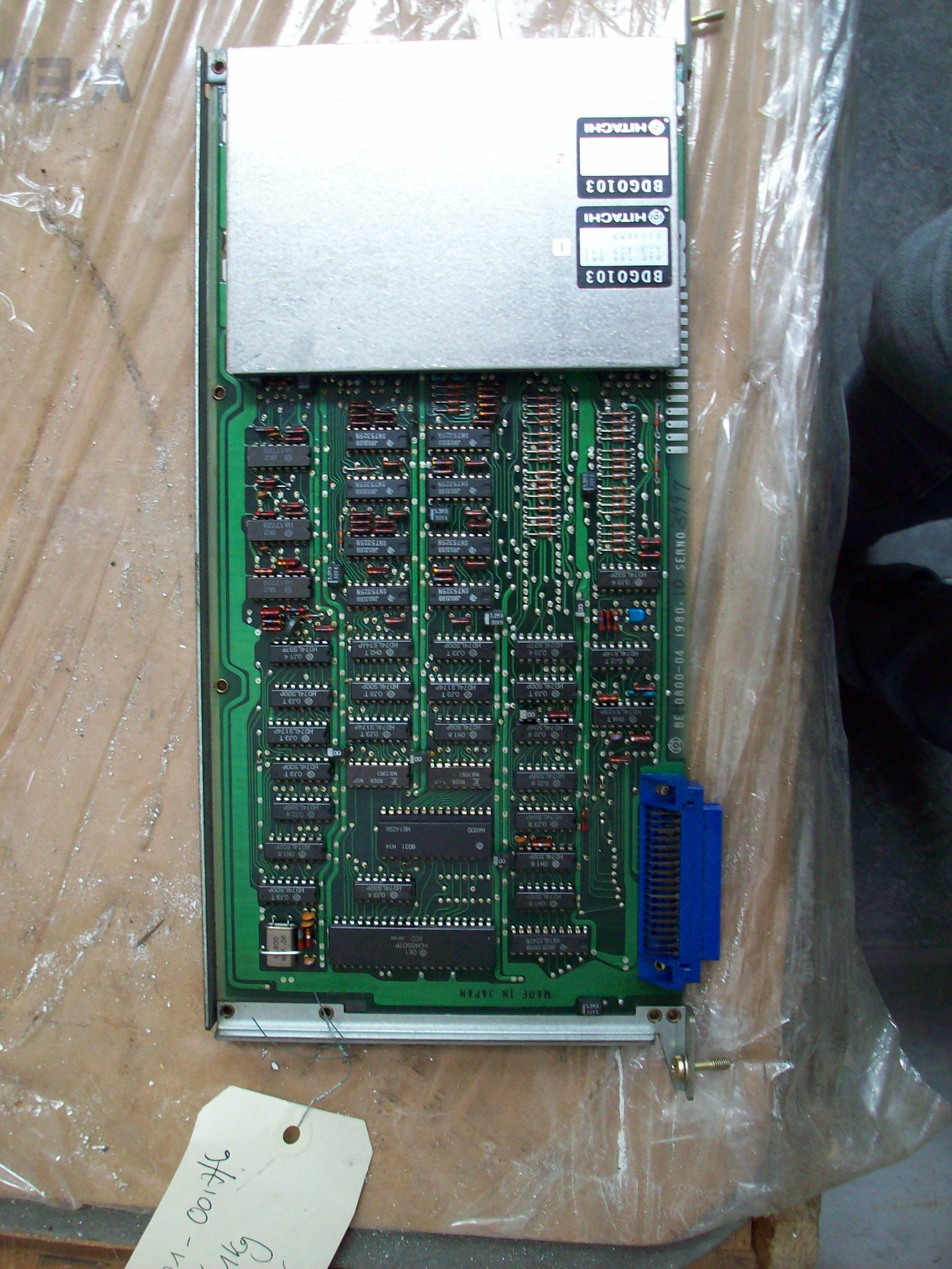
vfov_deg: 54.0
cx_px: 476
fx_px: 1247
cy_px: 634
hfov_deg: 41.8
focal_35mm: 34
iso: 160
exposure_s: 1/22.1
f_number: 2.8
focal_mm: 5.7
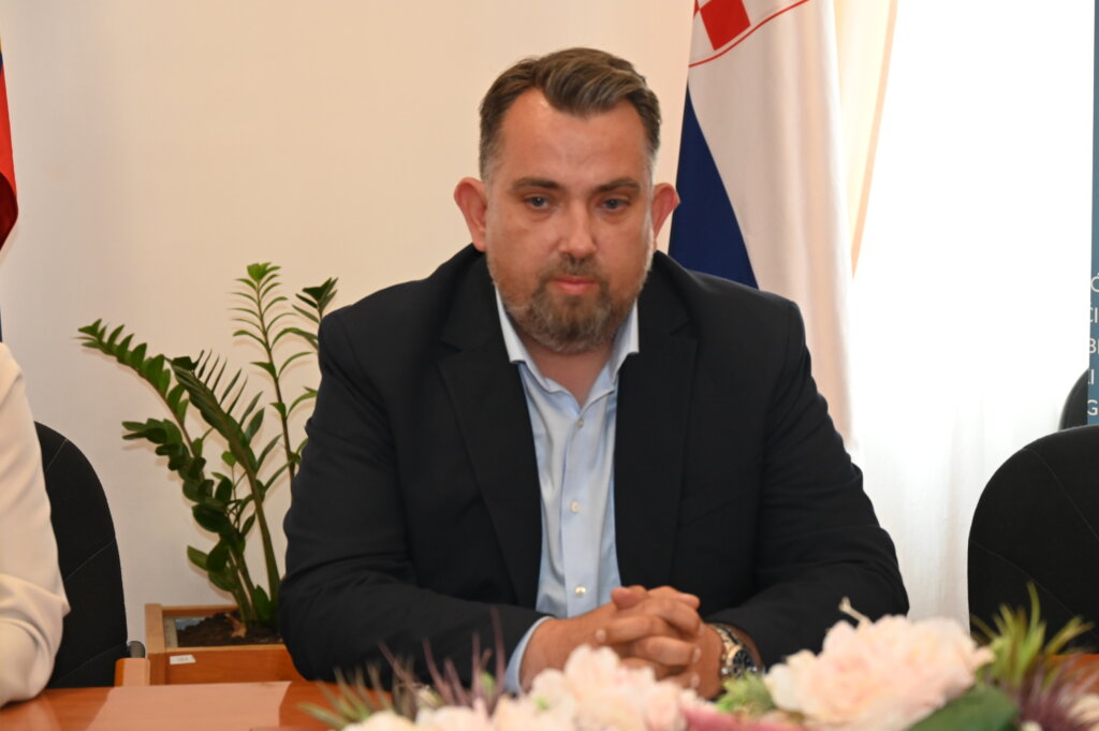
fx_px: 2623
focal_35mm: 86
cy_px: 366
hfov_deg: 23.7
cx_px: 550
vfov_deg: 15.9
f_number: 6.3
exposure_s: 1/60
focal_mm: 86
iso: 2200
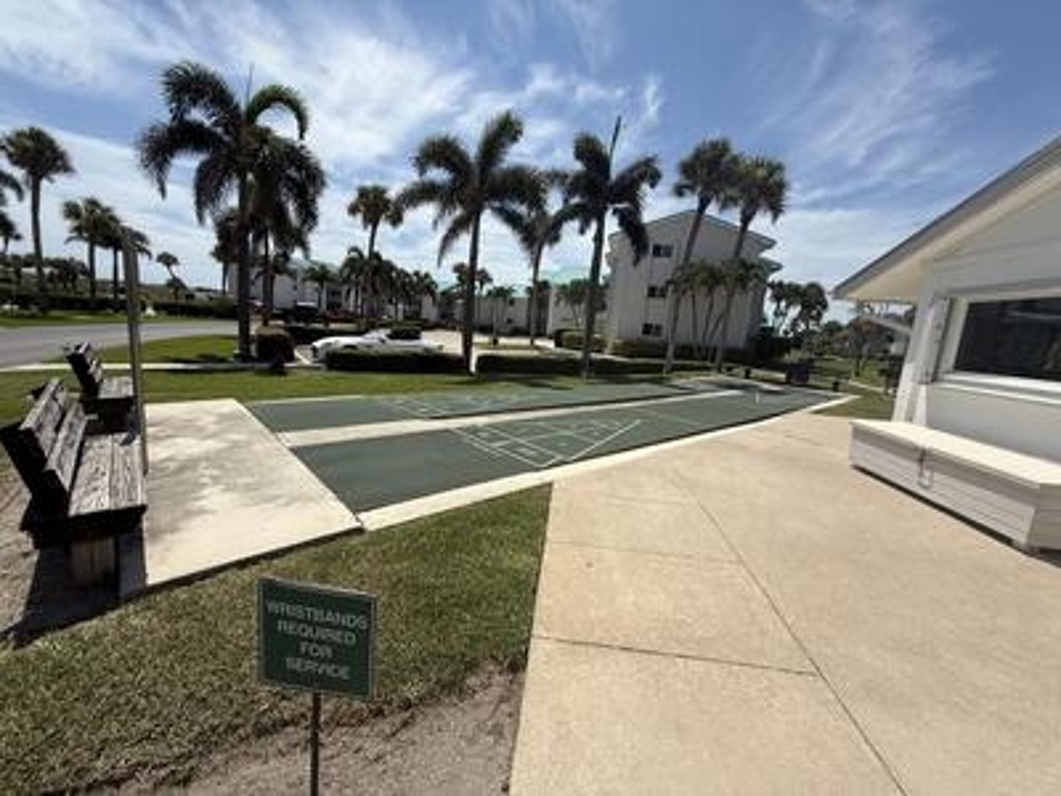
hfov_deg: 102.1
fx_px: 429
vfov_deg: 85.7
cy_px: 398
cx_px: 530
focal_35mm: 14
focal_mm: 2.22
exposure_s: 1/3289
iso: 50
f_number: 2.2
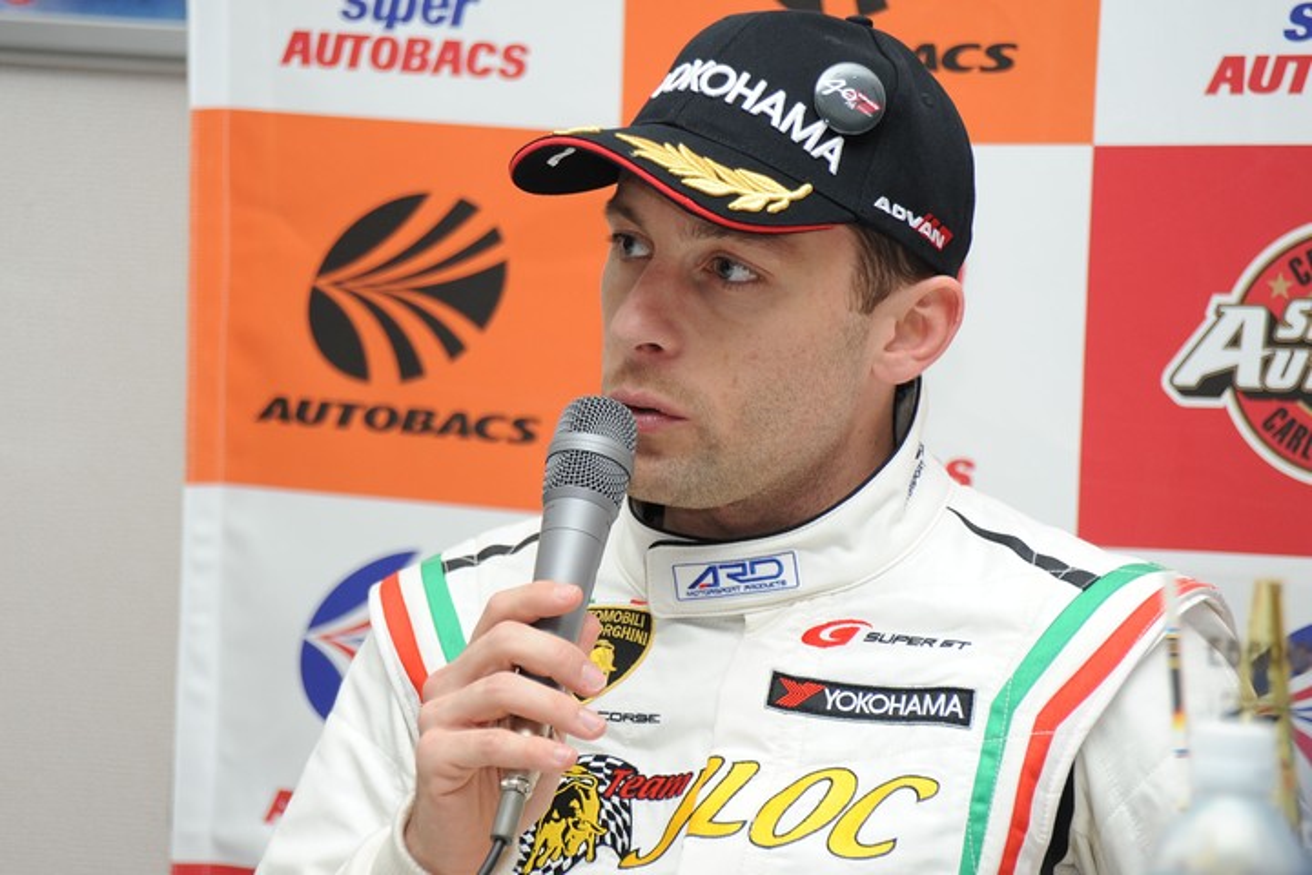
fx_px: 7288
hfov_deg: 10.3
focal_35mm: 200
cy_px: 438
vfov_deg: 6.9
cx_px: 656
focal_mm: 200
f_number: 5.6
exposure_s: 1/250
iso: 800
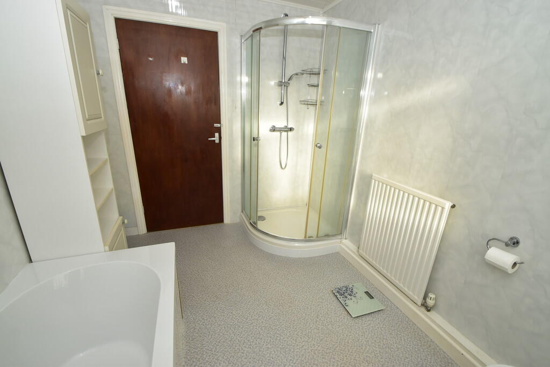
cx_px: 275
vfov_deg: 77.3
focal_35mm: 15
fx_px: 229
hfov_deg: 100.4
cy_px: 184
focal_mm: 10
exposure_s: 1/200
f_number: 10
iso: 400
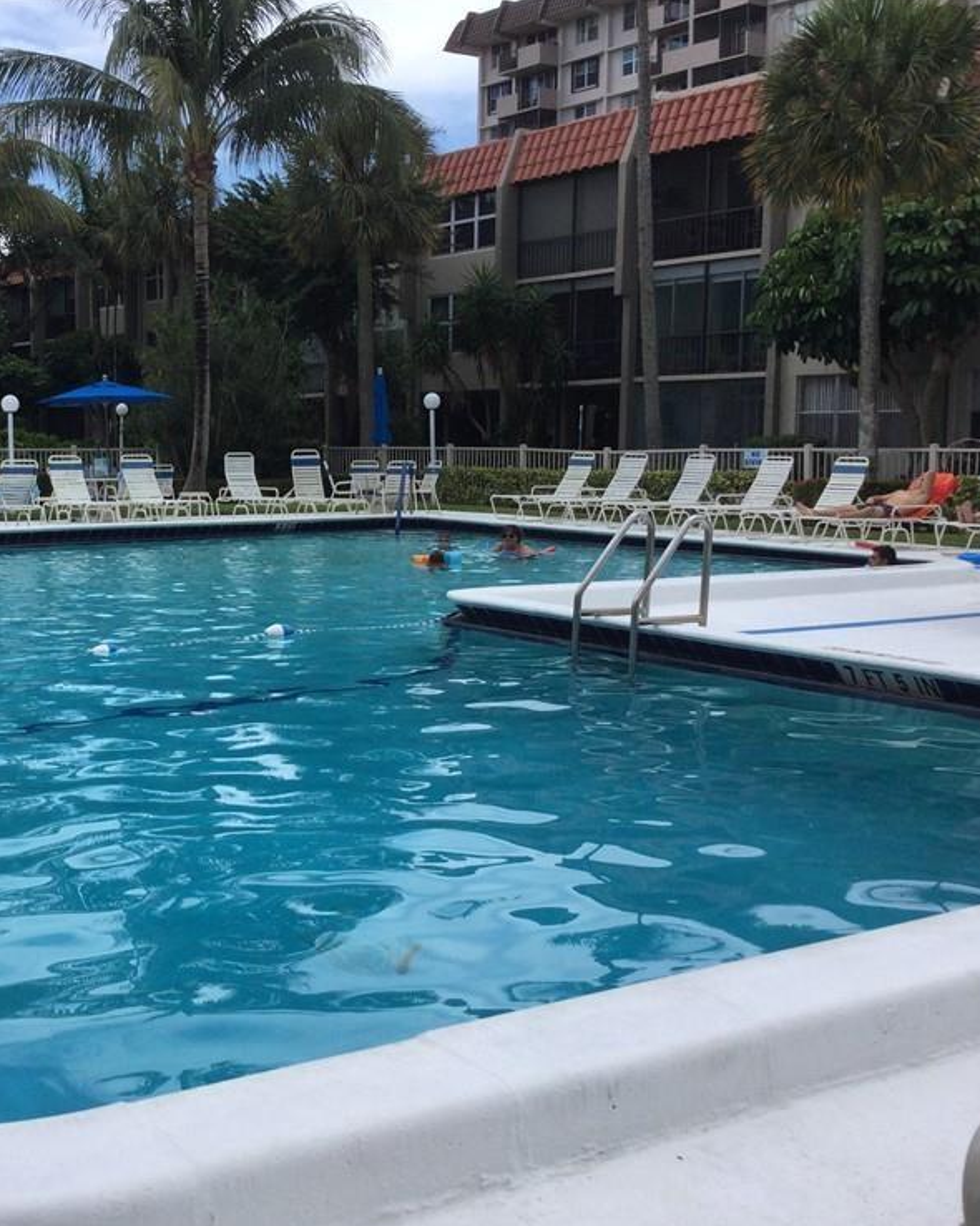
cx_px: 236
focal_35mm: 42
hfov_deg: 34.8
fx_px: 1523
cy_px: 631
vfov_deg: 43.8
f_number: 2.4
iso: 25
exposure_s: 1/1072
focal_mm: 3.3
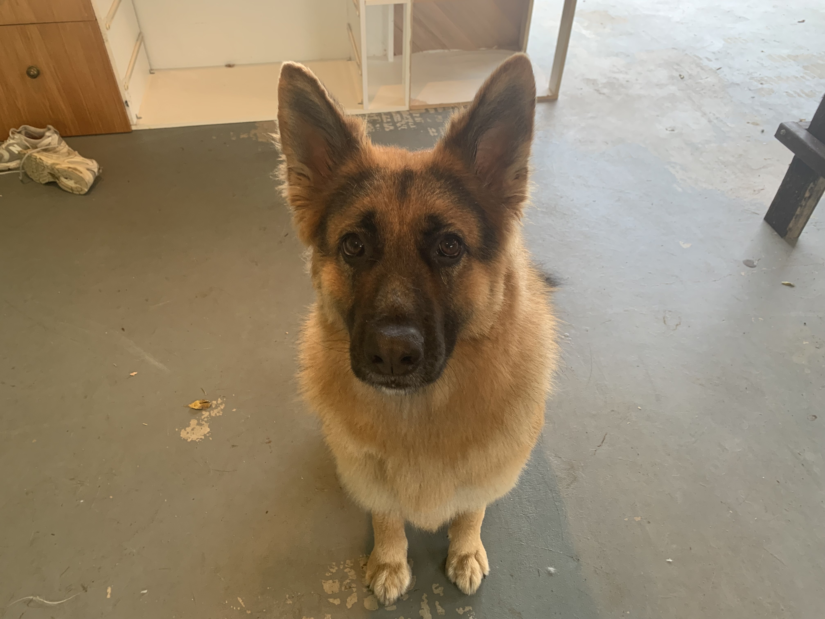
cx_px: 412
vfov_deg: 53.1
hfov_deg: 67.3
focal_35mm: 26
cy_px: 310
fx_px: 620
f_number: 1.8
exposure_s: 1/50
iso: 64
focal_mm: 4.25
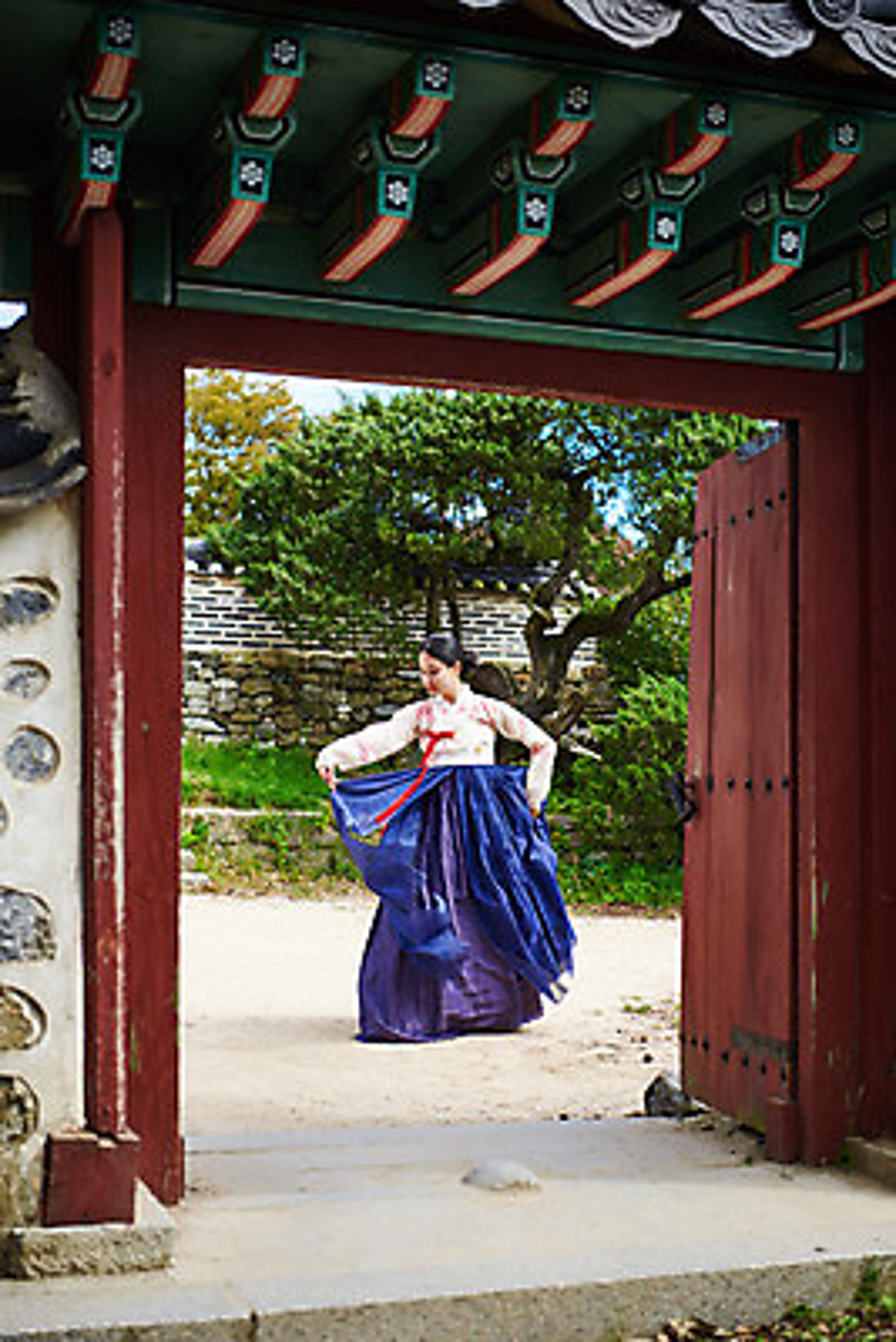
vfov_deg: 41.1
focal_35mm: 48
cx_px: 448
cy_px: 671
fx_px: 1790
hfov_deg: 28.1
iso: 100
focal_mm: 48
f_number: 2.8
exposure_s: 1/1250
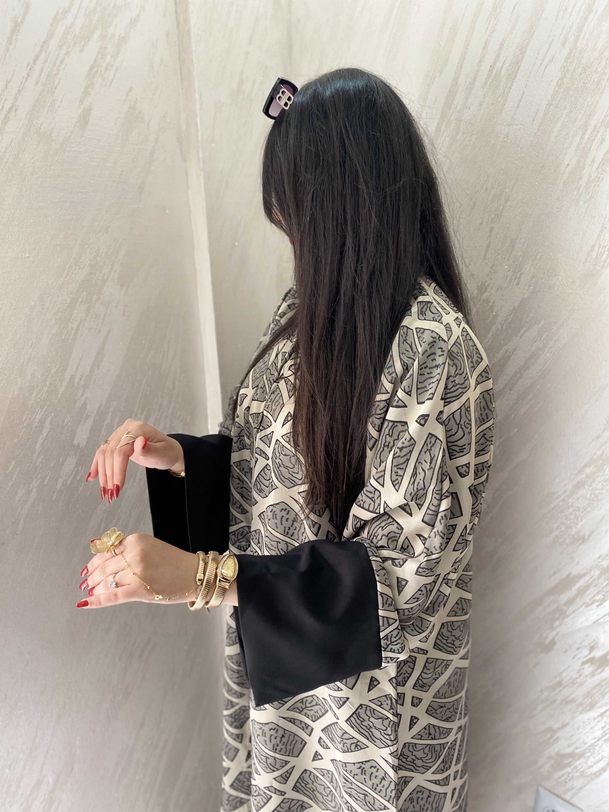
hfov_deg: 53.1
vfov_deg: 67.3
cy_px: 406
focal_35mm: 26
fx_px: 610
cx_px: 304
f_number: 1.8
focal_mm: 4.25
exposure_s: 1/60
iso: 200
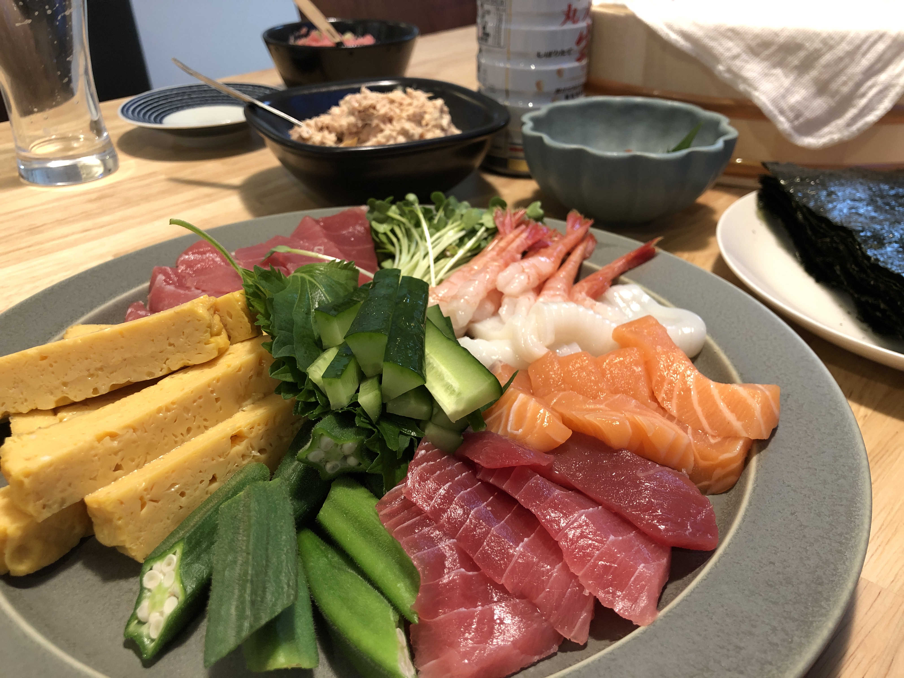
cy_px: 339
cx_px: 452
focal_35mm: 28
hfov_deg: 63.4
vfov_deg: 49.7
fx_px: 731
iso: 64
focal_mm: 4
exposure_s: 1/17
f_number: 1.8
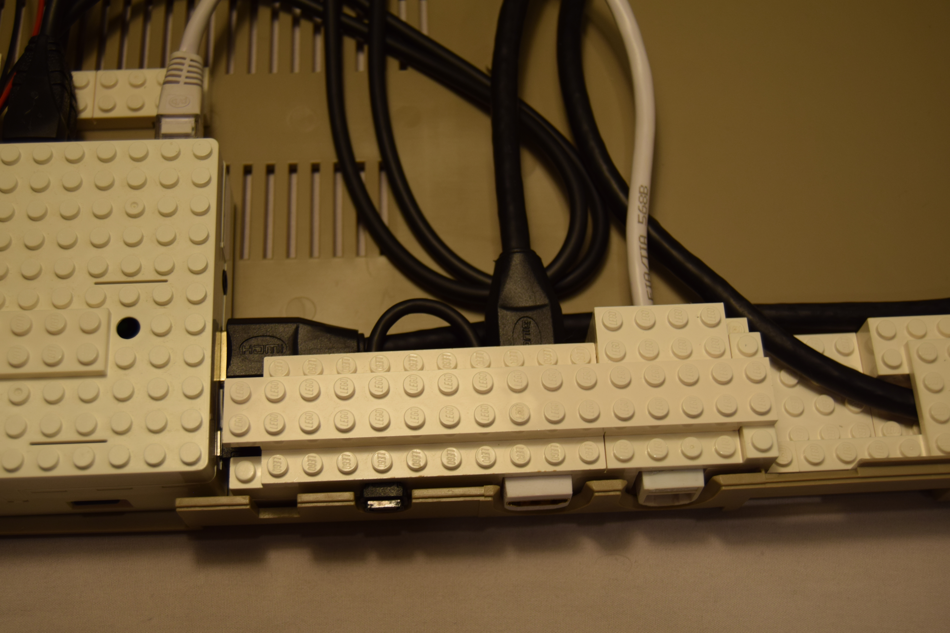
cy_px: 316
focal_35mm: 46
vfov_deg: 28.9
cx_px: 475
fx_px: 1227
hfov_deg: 42.3
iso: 400
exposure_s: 1/100
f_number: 4.5
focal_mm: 31
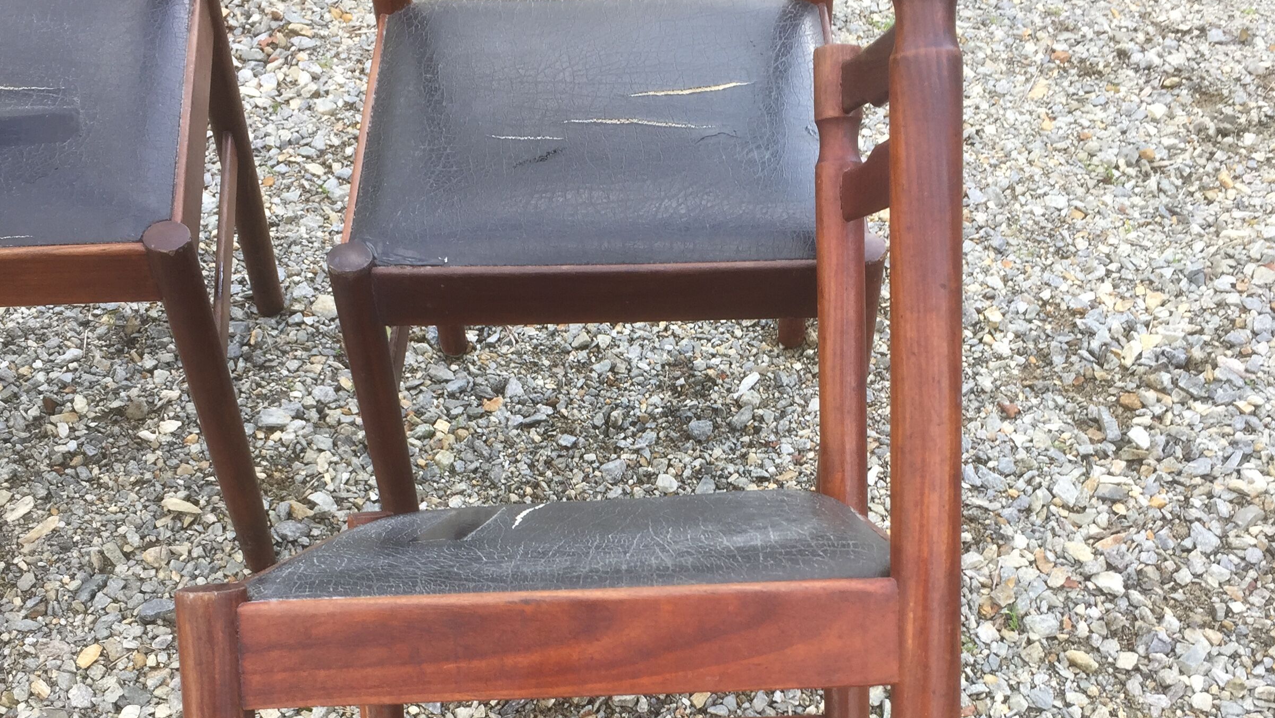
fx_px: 1454
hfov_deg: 47.4
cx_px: 650
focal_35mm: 43
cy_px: 576
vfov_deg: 27.2
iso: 32
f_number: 2.2
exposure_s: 1/124
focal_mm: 4.15
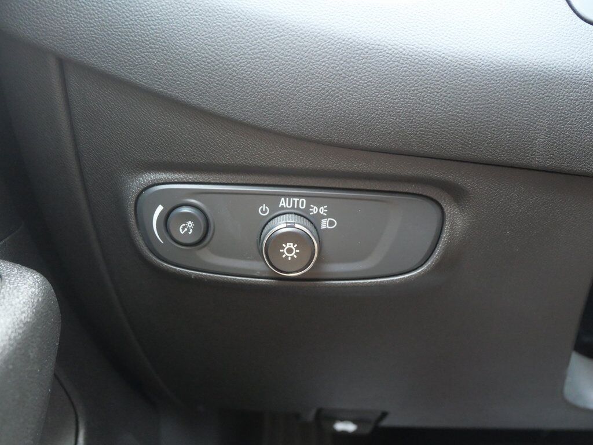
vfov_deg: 41.8
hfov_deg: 54.0
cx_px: 296
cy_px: 222
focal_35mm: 34
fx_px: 582
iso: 3200
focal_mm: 17
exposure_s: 1/13
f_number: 4.1
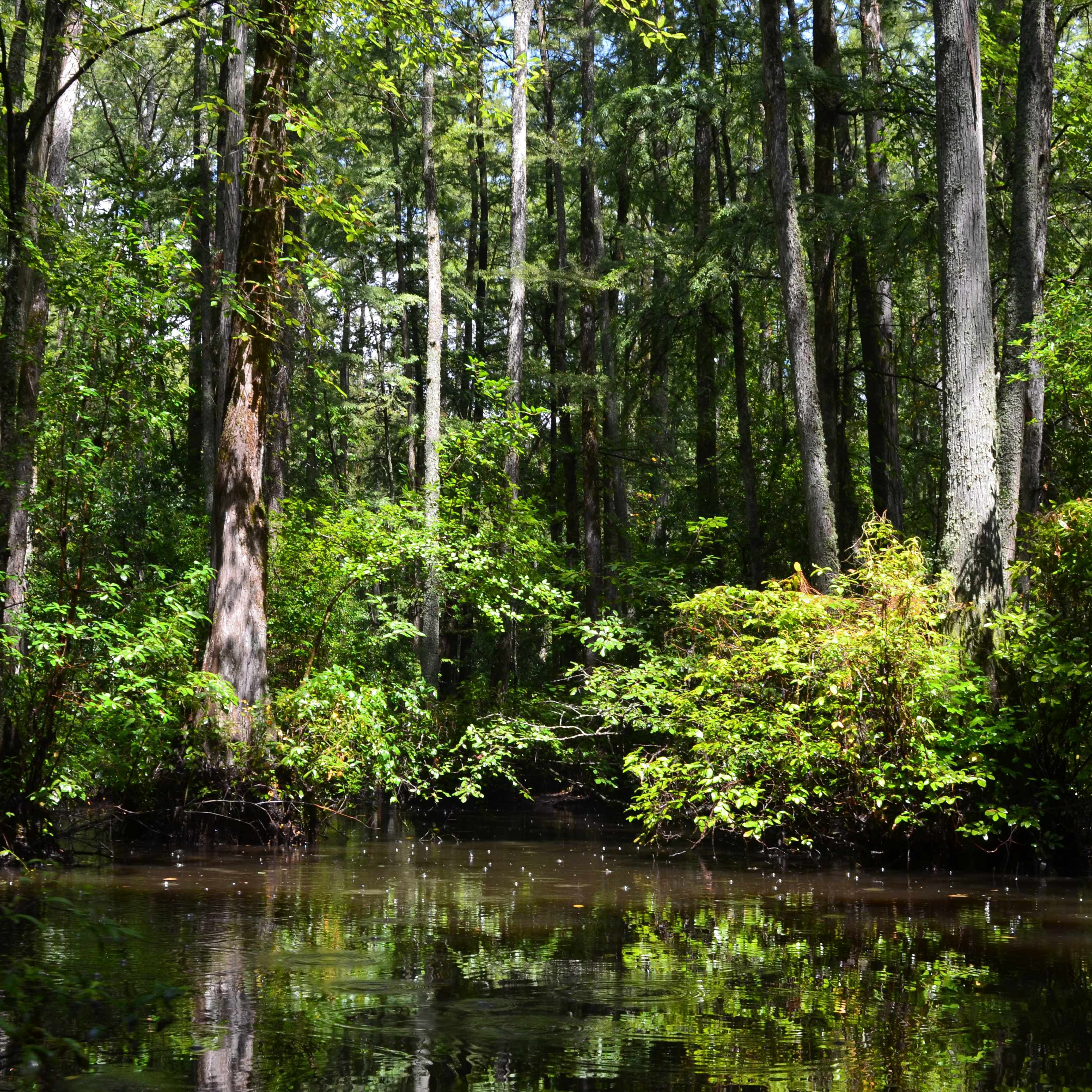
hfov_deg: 39.2
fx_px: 1535
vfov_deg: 39.2
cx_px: 515
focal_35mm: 43
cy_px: 545
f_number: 10
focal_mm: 22
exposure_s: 1/60
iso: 200
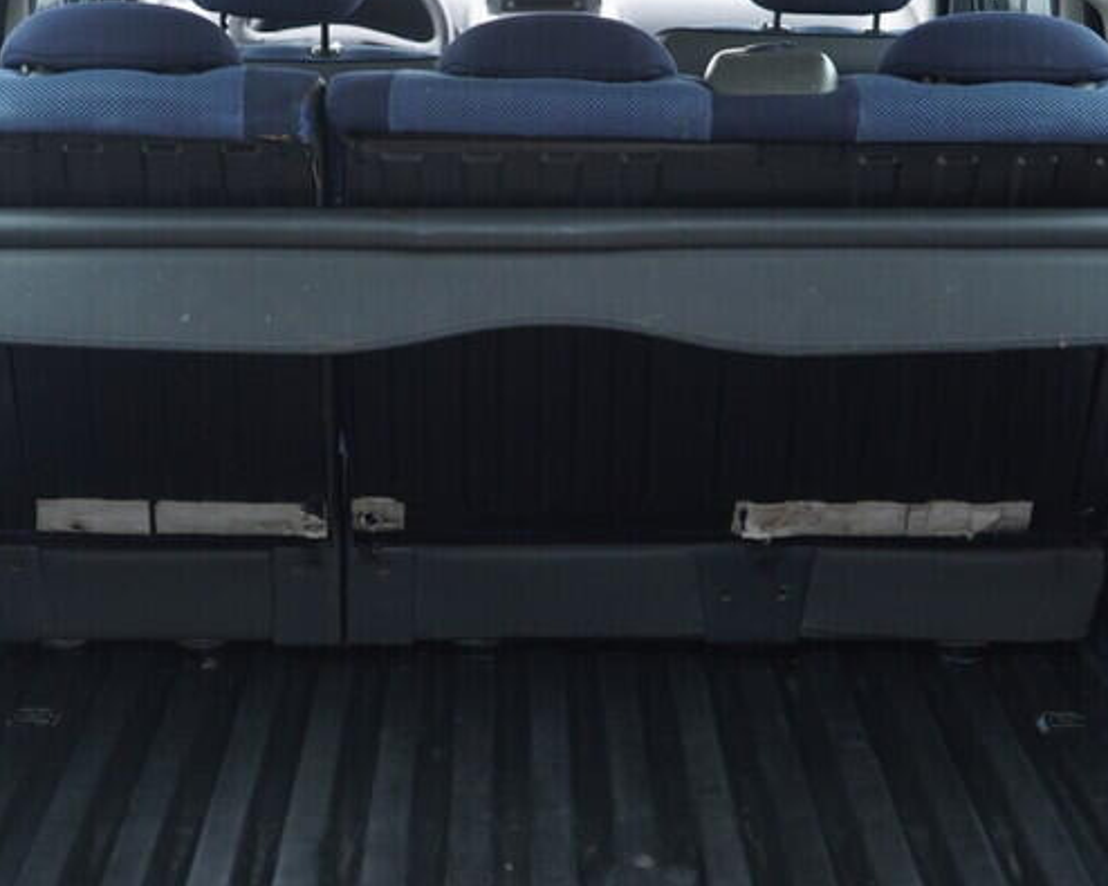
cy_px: 452
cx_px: 498
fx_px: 2295
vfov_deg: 21.8
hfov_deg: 27.1
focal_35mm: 70
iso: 320
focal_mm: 24
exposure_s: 1/40
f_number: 2.8
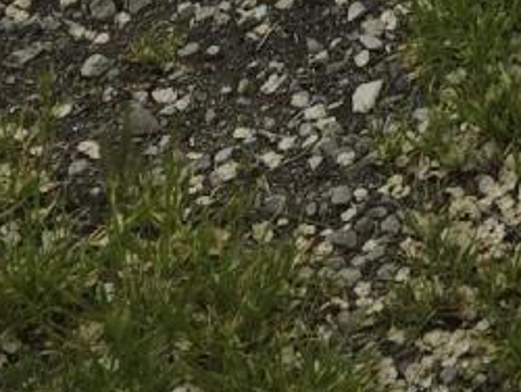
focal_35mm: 184
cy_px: -1414
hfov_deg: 9.9
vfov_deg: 6.1
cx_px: 1052
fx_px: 2772
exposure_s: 1/571
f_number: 1.7
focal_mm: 6.3
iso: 12
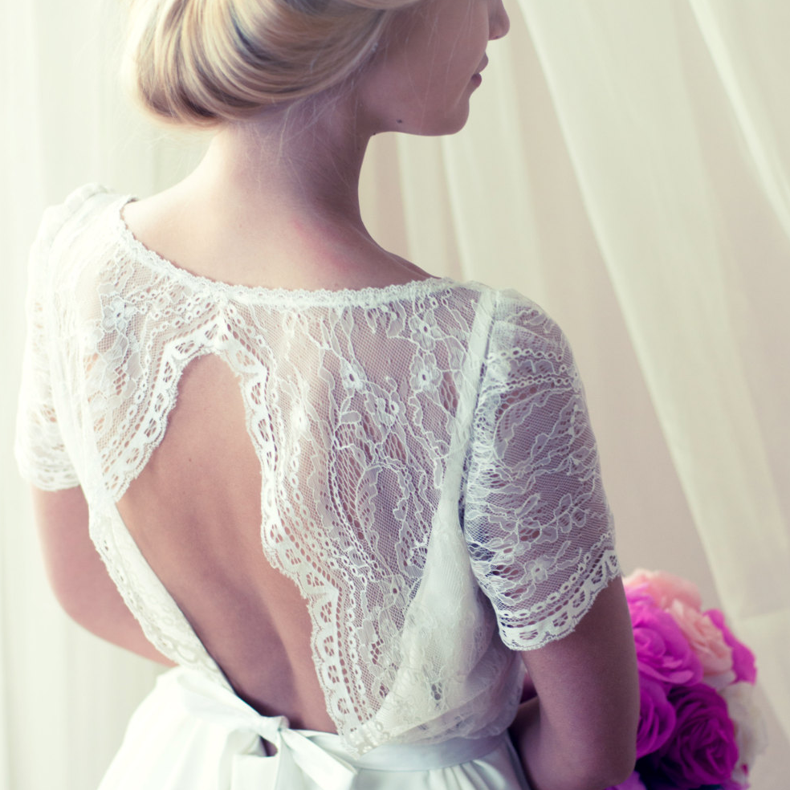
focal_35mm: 97
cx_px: 397
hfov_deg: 17.9
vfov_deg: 17.9
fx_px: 2505
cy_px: 393
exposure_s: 1/40
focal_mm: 50
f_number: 2.5
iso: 320
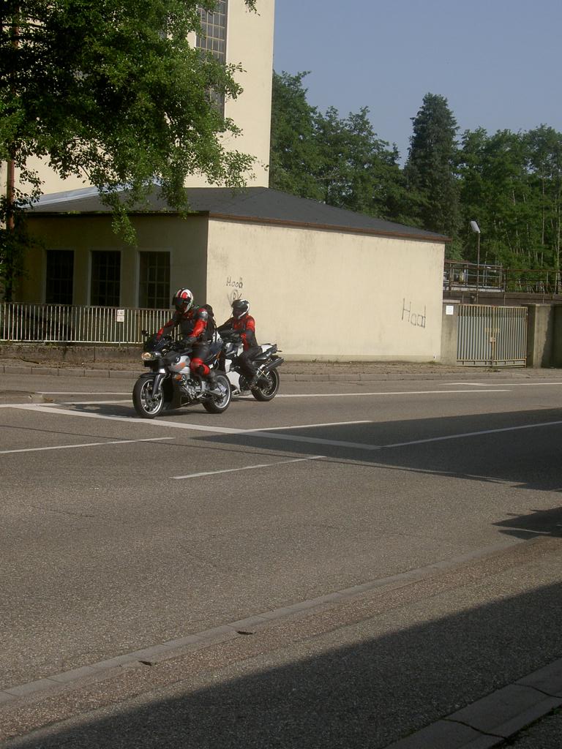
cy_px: 374
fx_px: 1494
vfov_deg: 28.2
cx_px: 281
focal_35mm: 69
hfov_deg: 21.3
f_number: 6.1
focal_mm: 14.2
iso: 100
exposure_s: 1/400
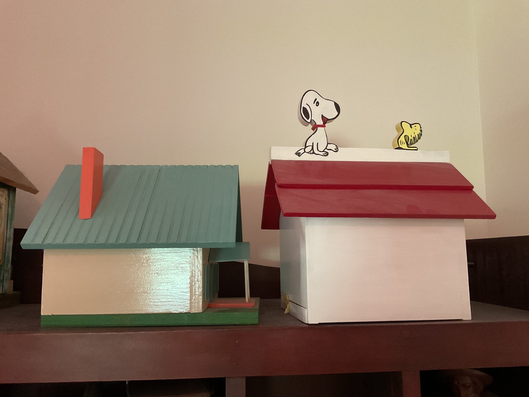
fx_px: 443
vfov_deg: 48.2
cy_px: 198
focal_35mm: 29
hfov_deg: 61.7
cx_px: 264
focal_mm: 3
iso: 320
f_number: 1.8
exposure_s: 1/40
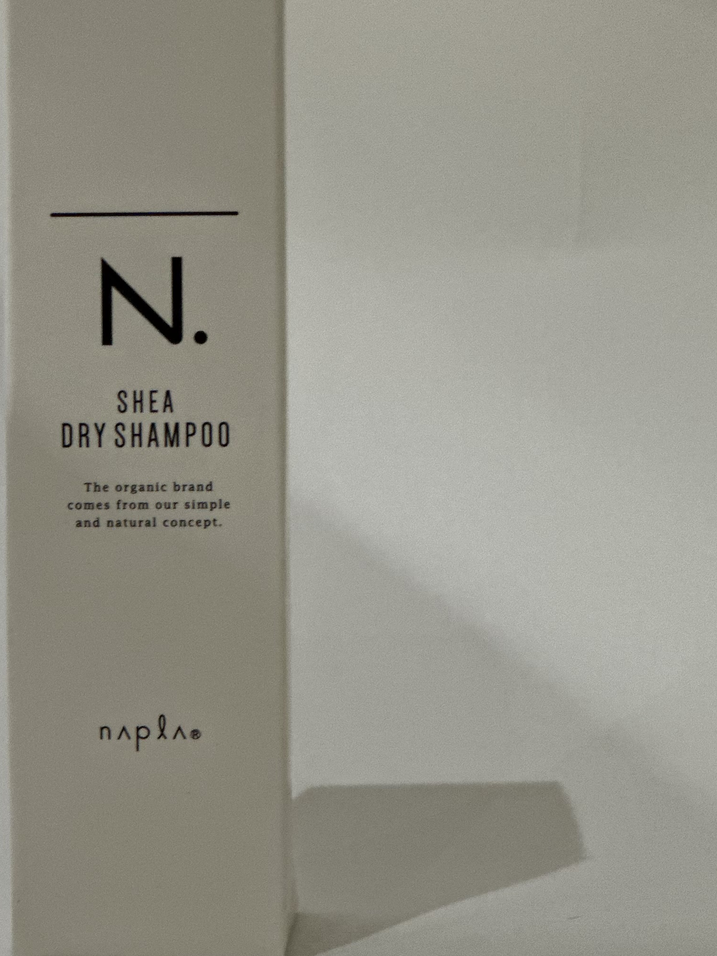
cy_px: 500
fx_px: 4253
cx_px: 128
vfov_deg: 12.8
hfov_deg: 9.6
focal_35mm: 154
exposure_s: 1/33
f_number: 2.8
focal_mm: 9
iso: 160
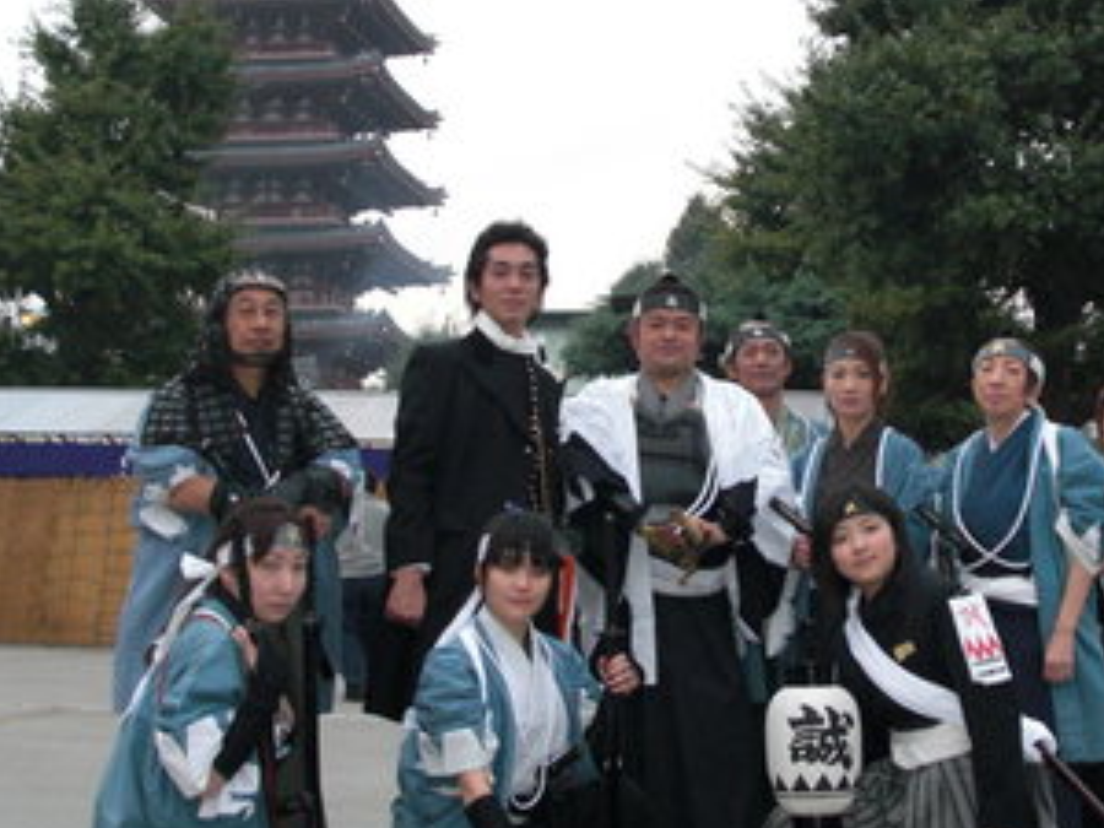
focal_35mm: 60
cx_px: 707
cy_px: 362
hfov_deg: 32.0
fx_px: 1914
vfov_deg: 24.4
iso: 200
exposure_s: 1/60
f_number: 2.8
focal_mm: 6.3
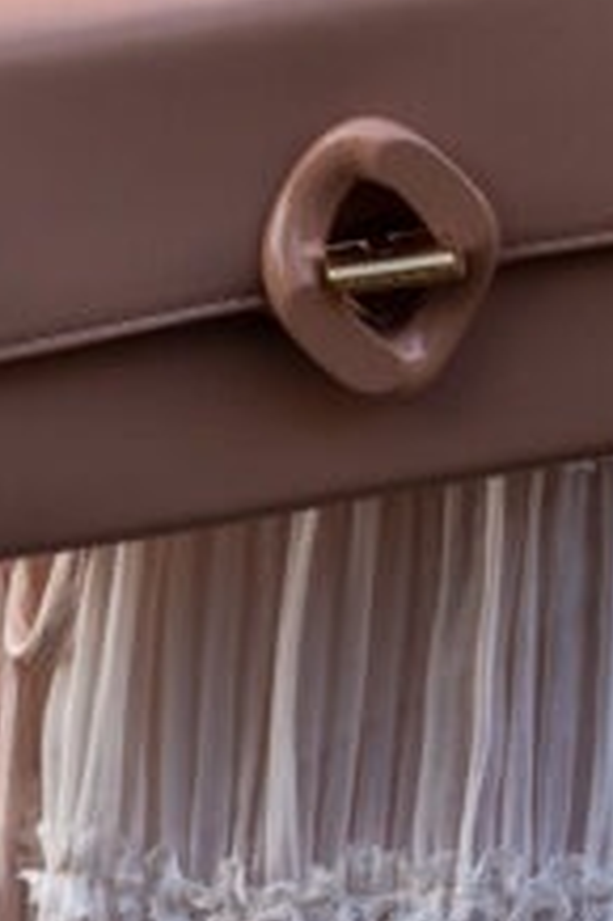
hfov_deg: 3.1
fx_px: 11230
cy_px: -1274
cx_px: -186
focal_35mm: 439
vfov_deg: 4.6
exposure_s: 1/250
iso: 500
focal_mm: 85
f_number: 5
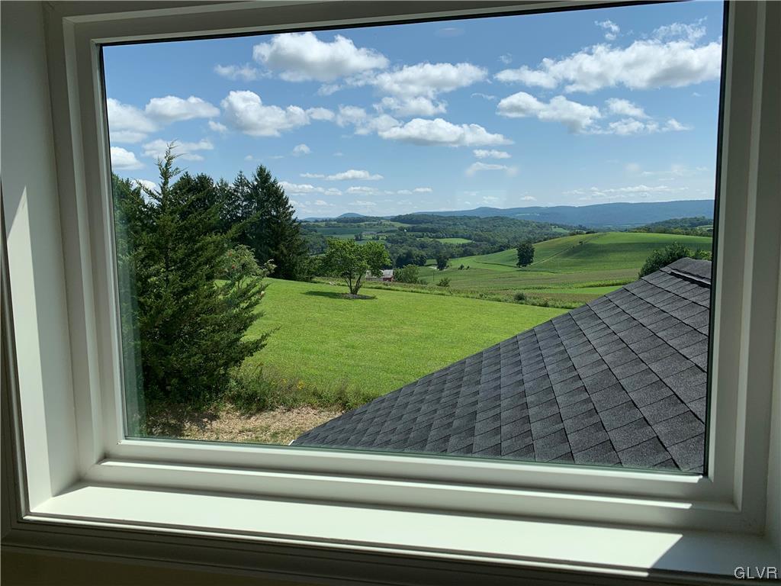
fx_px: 587
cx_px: 390
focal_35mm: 26
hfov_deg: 67.3
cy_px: 293
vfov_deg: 53.1
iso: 25
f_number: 1.8
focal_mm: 4.25
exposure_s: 1/2545
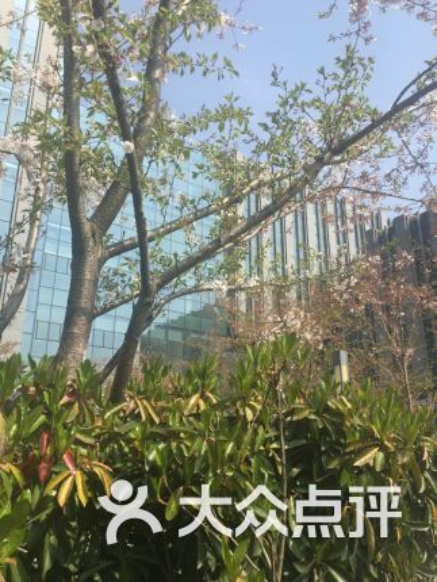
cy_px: 291
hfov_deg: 48.3
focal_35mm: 29
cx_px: 218
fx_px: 488
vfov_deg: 61.6
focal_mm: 4.15
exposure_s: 1/1582
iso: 32
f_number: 2.2
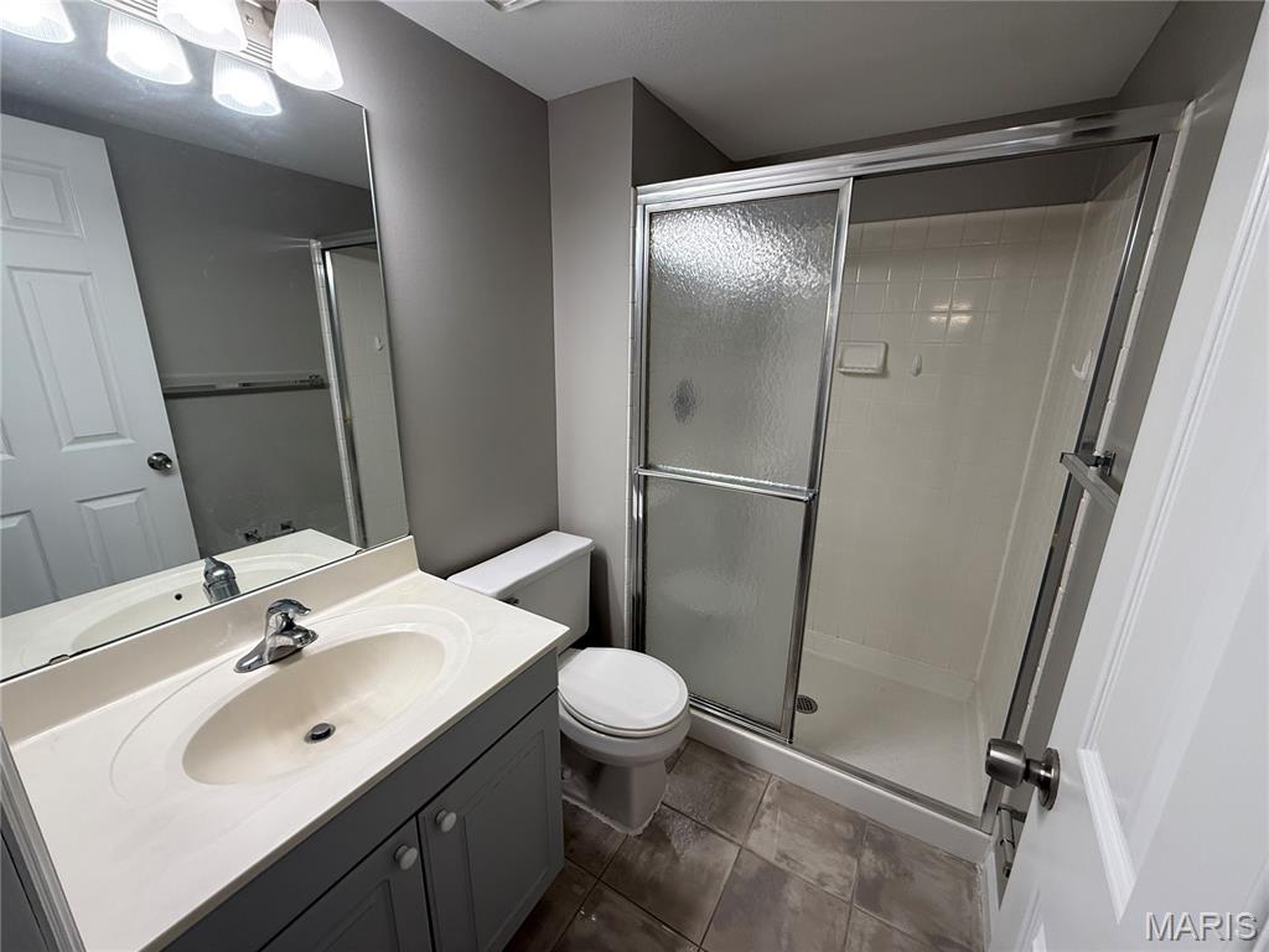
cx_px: 634
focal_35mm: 14
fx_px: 513
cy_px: 476
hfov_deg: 102.1
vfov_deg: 85.7
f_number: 2.2
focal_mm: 2.22
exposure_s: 1/120
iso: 125
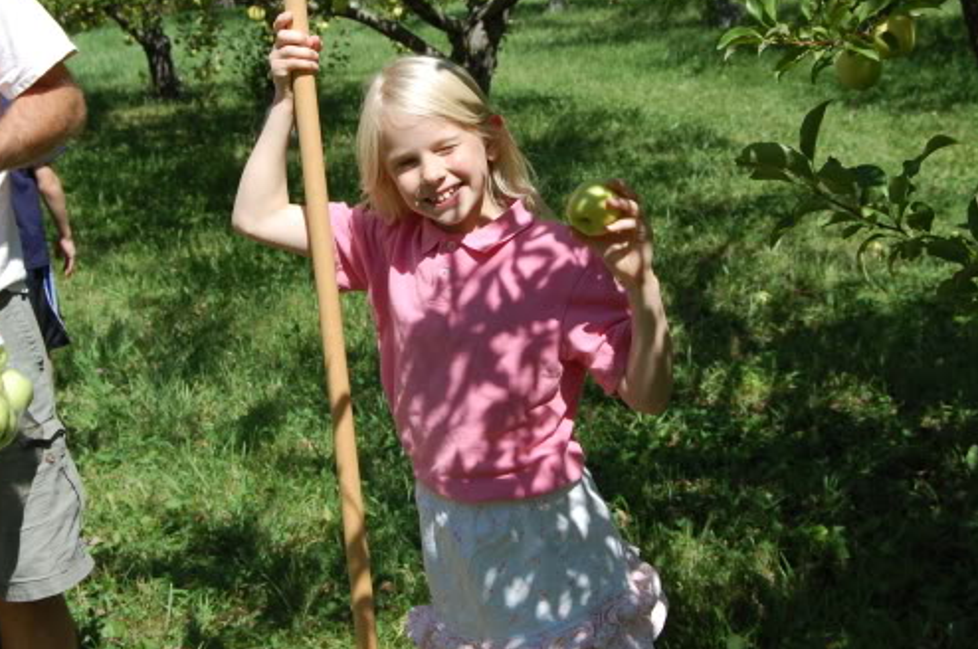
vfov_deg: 20.5
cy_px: 234
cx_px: 476
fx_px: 1791
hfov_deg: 30.5
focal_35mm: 66
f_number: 9
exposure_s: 1/320
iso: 200
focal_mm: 34
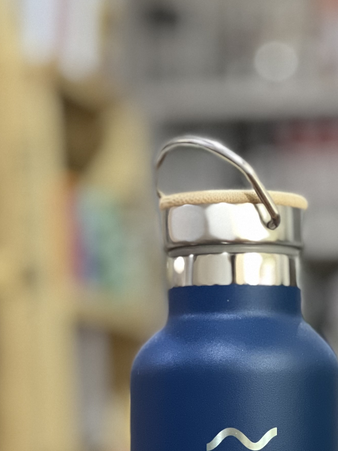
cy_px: 497
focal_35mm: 176
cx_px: 229
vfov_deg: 11.1
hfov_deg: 8.4
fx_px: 2291
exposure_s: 1/16
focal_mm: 9
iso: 400
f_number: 2.8
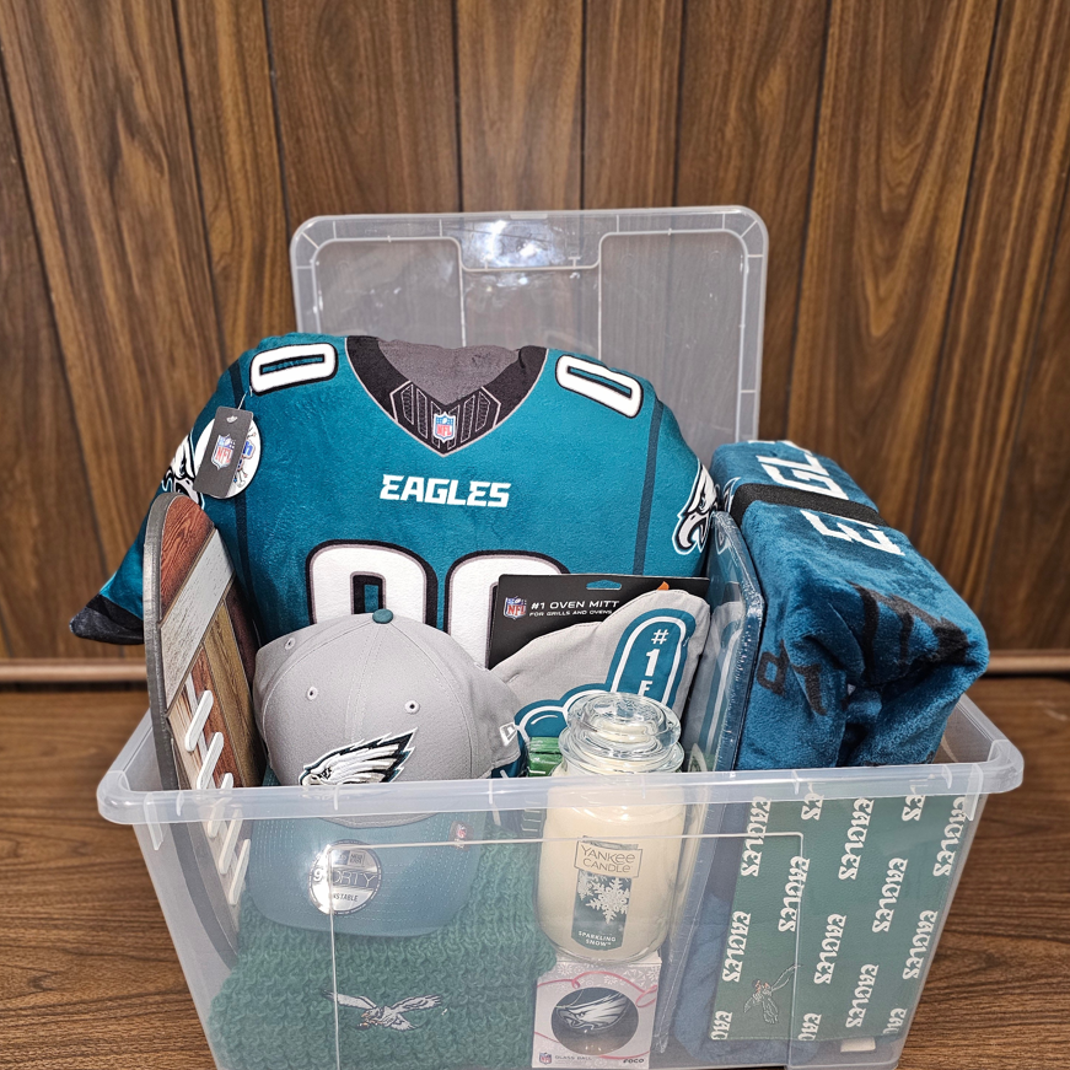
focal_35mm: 28
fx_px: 979
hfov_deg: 57.3
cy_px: 636
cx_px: 533
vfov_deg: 56.9
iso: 640
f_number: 1.7
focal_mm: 6.3
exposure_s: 1/120
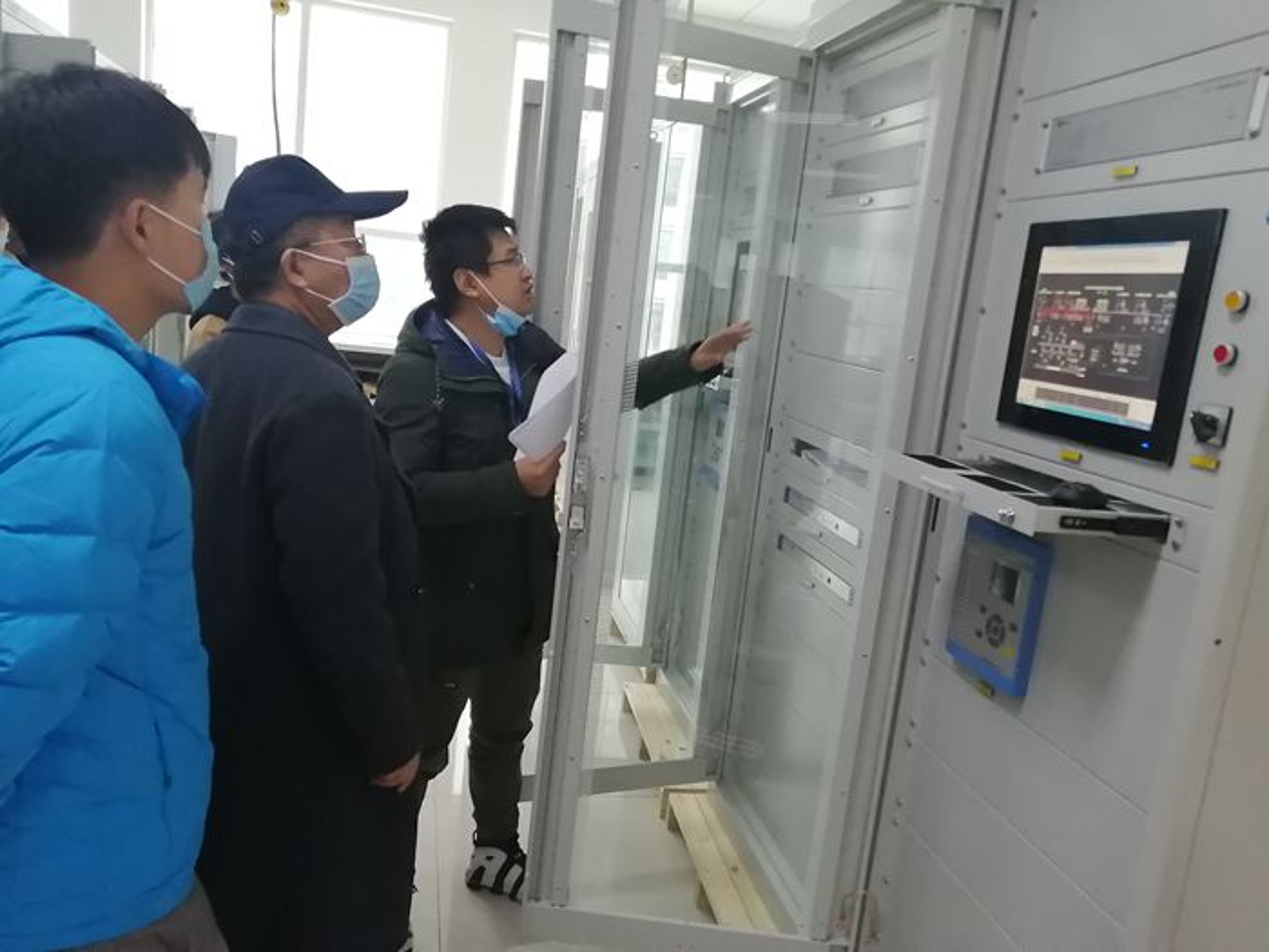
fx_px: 990
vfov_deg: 51.4
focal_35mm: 27
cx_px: 634
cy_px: 476
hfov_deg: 65.3
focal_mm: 3.62
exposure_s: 1/100
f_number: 1.8
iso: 400
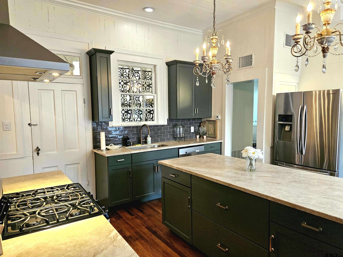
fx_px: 228
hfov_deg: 73.9
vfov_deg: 58.9
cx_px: 172
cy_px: 128
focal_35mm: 23
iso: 800
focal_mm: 5.4
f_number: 1.8
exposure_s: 1/120
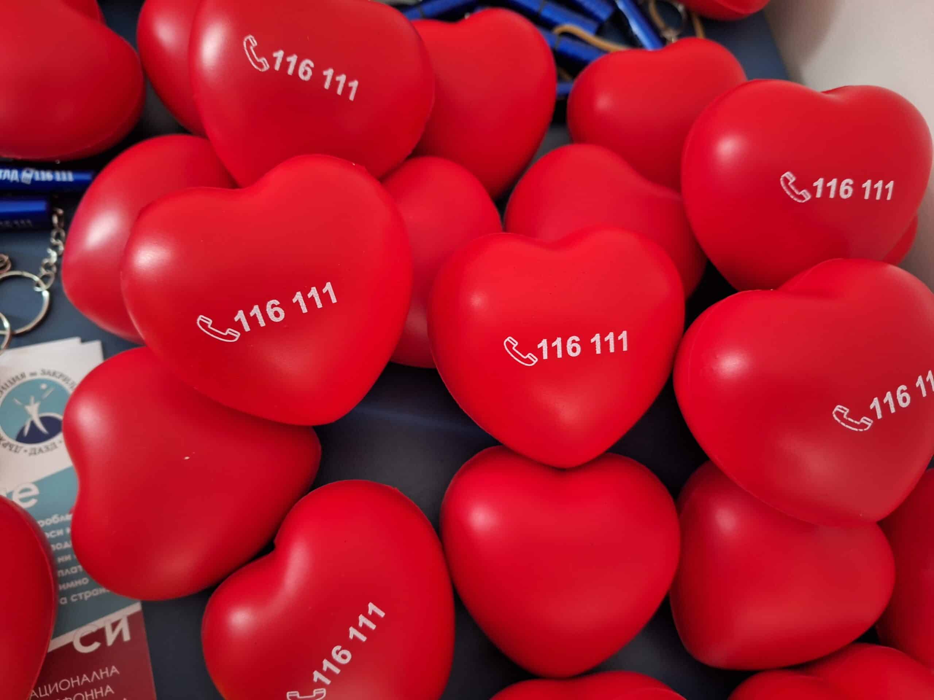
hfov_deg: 73.9
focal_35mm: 23
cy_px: 350
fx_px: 621
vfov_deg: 58.9
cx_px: 467
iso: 400
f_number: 1.8
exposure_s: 1/25
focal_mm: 5.54
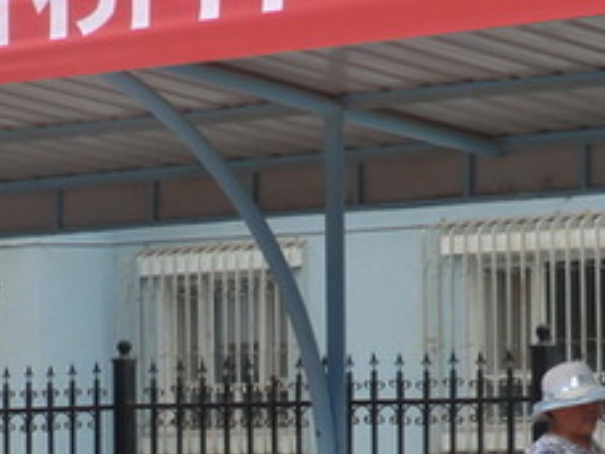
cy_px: 494
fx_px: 3480
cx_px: 209
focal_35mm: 199
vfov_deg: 7.4
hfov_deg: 9.9
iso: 64
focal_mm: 13.6
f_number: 4.6
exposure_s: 1/80
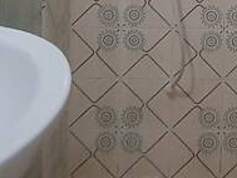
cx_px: 260
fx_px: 678
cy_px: -208
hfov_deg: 19.0
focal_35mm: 99
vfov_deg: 12.6
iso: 400
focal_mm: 1.8
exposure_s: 1/60
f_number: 2.2
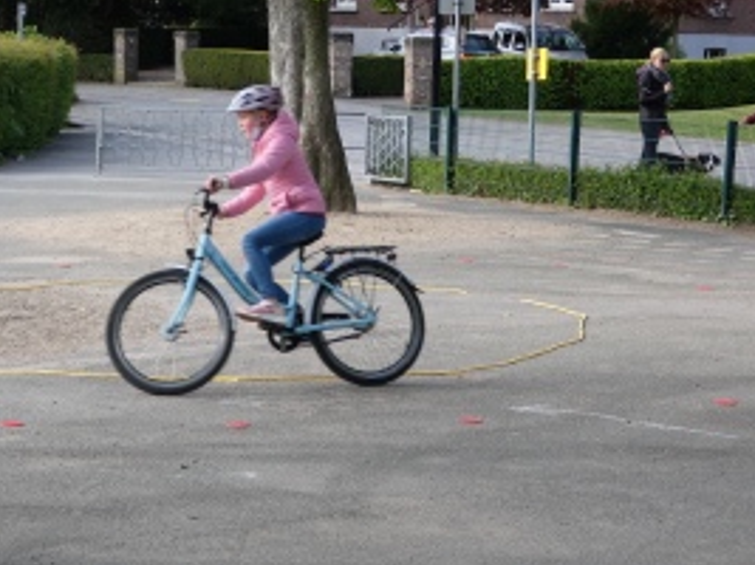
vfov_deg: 13.7
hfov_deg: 18.2
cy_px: 184
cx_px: 291
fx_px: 2354
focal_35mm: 108
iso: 80
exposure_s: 1/160
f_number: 4.3
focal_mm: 12.9
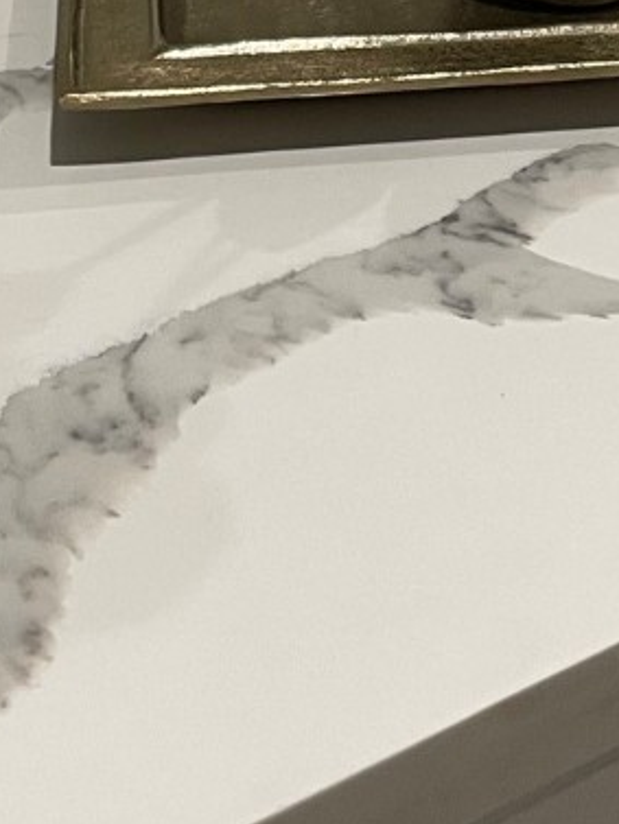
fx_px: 2526
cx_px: 569
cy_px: -568
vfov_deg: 16.2
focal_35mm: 106
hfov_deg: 13.8
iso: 100
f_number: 1.6
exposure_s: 1/60
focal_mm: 4.2
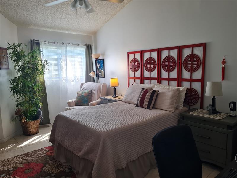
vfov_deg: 53.1
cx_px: 118
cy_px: 89
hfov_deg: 67.3
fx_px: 178
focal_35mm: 26
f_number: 1.8
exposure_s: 1/120
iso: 125
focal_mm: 5.4
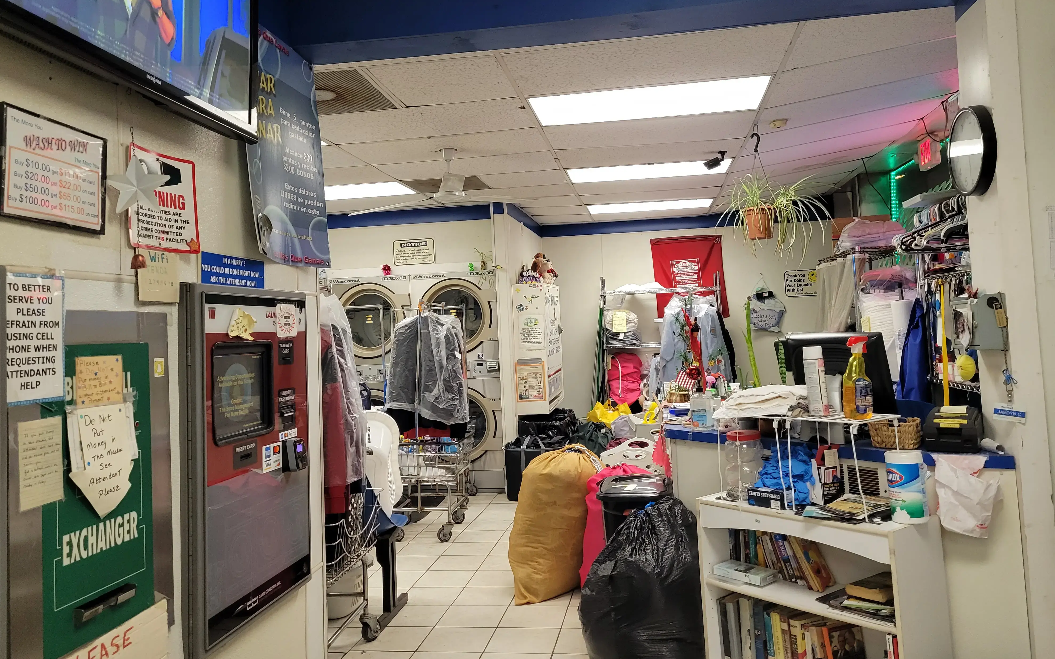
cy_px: 281
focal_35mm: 28
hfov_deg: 66.5
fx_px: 805
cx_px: 524
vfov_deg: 44.4
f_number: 1.8
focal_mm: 5.4
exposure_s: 1/120
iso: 250
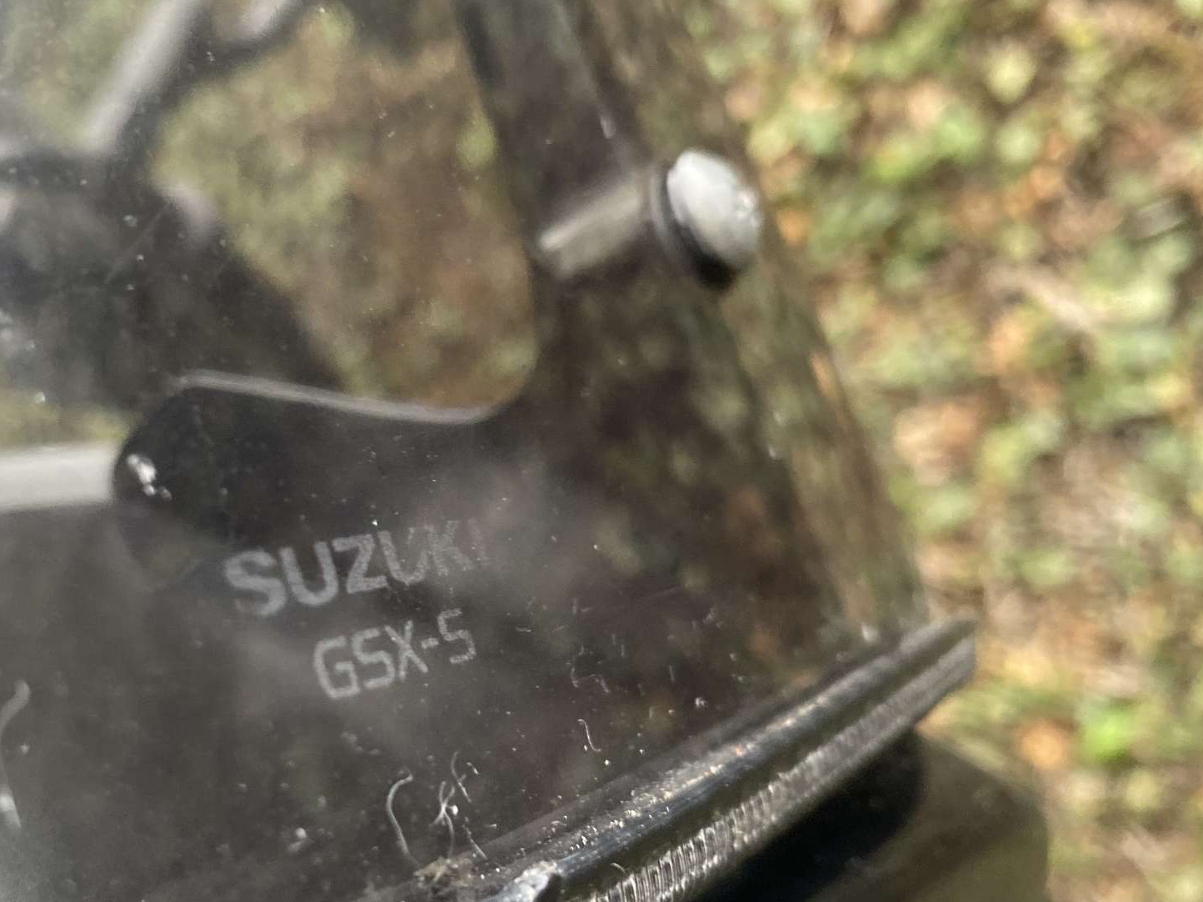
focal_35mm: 36
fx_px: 1251
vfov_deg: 39.4
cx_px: 382
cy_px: 556
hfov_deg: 50.3
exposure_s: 1/60
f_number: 1.8
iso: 250
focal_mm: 4.25
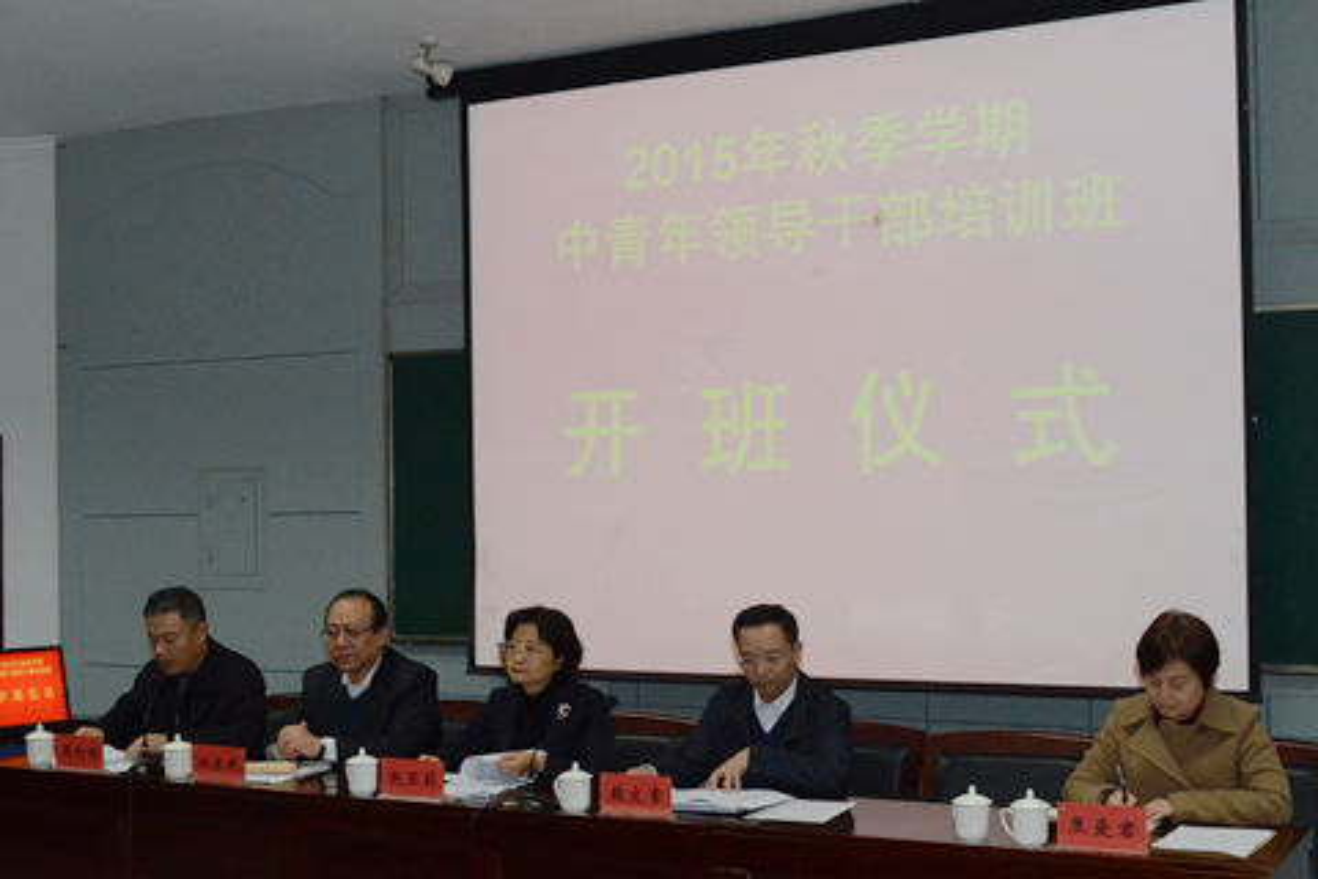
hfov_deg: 49.6
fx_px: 1428
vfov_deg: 34.2
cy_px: 440
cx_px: 659
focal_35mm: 39
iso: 3200
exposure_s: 1/60
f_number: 10
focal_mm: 26
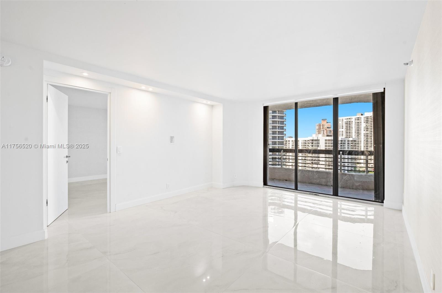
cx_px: 221
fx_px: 196
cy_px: 146
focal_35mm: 16
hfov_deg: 96.8
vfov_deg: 73.6
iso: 200
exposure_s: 1/15
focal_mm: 16
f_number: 8
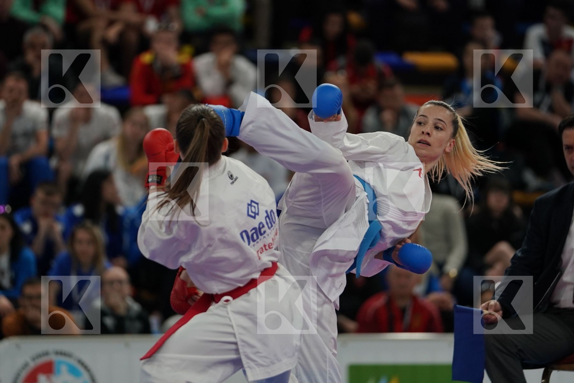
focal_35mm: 300
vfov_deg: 4.6
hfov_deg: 6.9
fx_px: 4783
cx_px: 287
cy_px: 192
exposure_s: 1/1000
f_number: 2.8
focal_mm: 200
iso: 1250
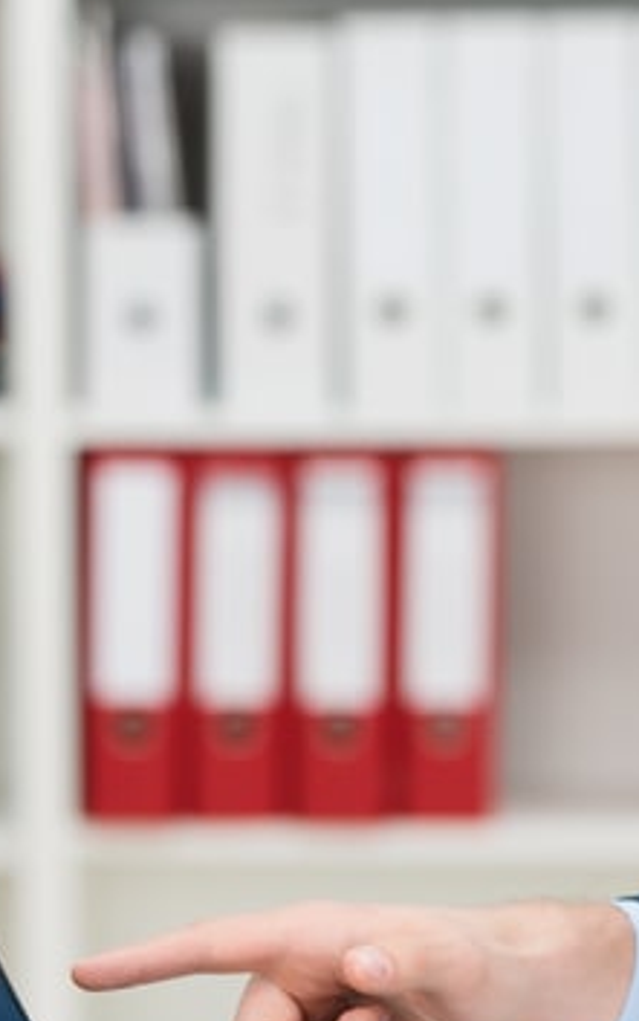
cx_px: 620
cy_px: 499
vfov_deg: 7.1
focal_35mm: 294
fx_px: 8182
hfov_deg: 4.5
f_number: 3.5
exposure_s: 1/160
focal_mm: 102
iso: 100
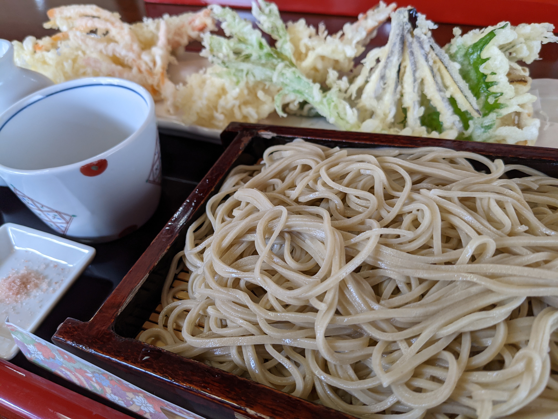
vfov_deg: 51.4
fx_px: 435
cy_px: 210
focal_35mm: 27
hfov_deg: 65.3
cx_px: 279
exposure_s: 1/34
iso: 65
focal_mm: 4.38
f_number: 1.73
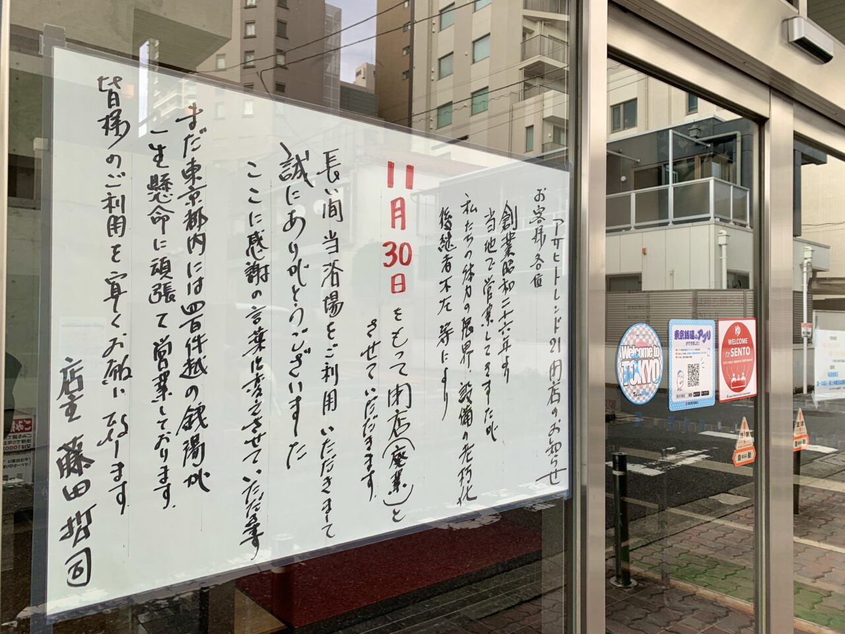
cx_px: 422
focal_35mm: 26
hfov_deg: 67.3
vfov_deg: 53.1
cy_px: 317
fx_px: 635
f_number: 1.8
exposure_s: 1/186
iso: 25
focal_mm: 4.25
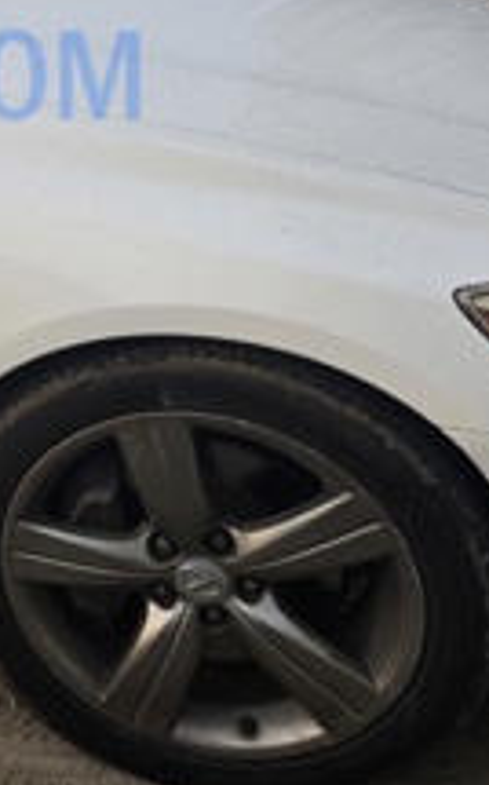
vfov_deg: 29.0
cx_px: -493
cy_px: 73
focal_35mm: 68
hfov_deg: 15.3
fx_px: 1453
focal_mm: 5.4
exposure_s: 1/647
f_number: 1.8
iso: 80
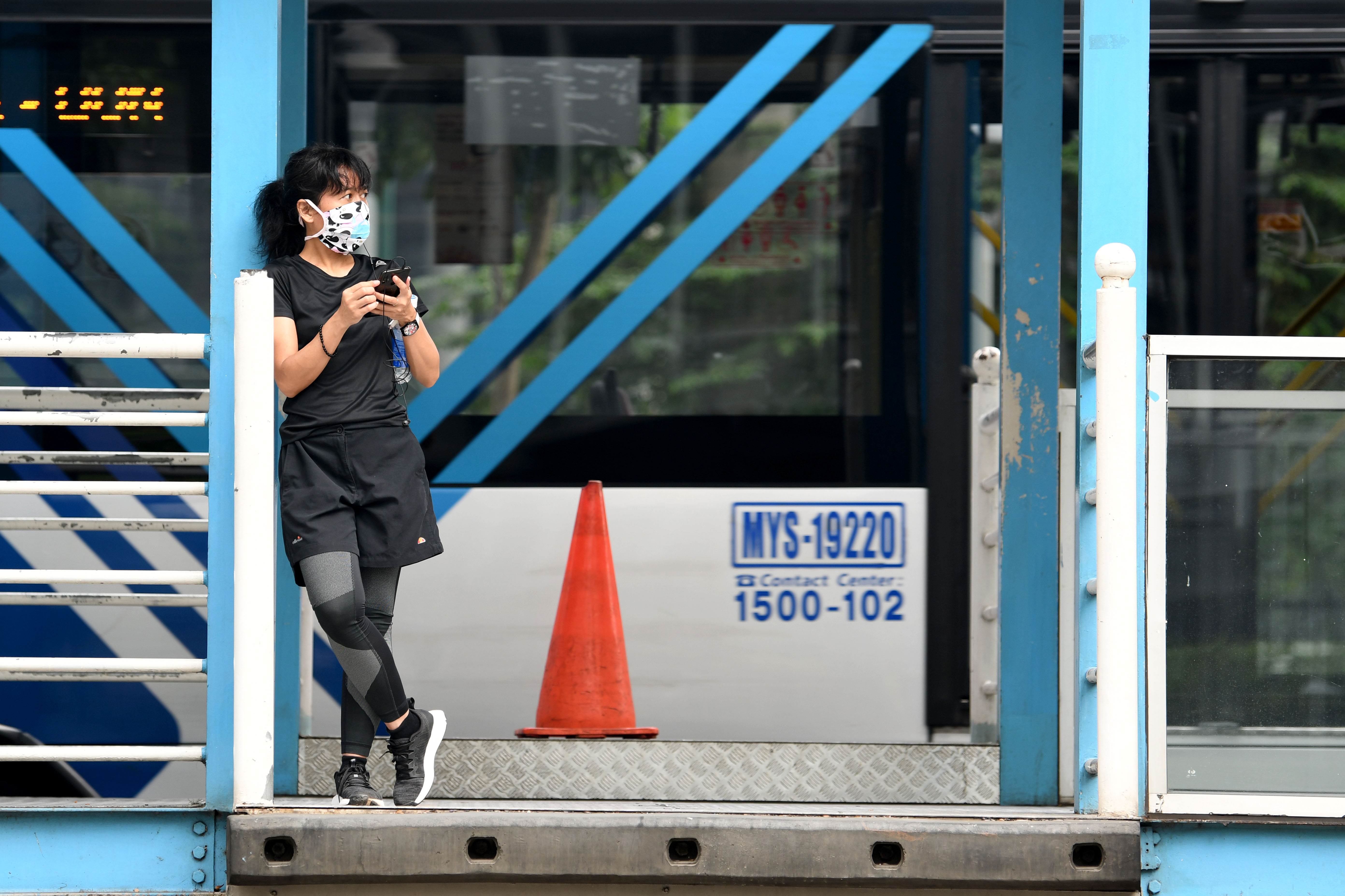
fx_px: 7565
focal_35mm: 202
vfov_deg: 6.8
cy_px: 448
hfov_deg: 10.2
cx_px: 672
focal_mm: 135
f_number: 2.8
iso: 200
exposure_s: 1/200
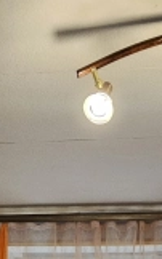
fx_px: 375
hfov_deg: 24.2
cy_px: 365
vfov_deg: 28.5
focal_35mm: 53
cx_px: 47
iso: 800
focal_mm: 2.2
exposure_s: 1/33.3
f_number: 2.2
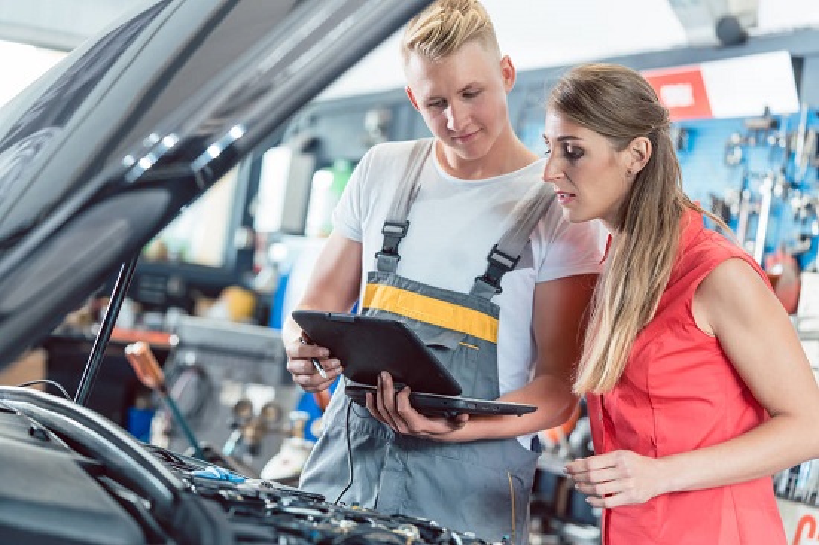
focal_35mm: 90
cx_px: 410
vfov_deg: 15.2
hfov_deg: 22.6
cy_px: 272
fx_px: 2046
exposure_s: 1/100
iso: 1600
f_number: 3.5
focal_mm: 90
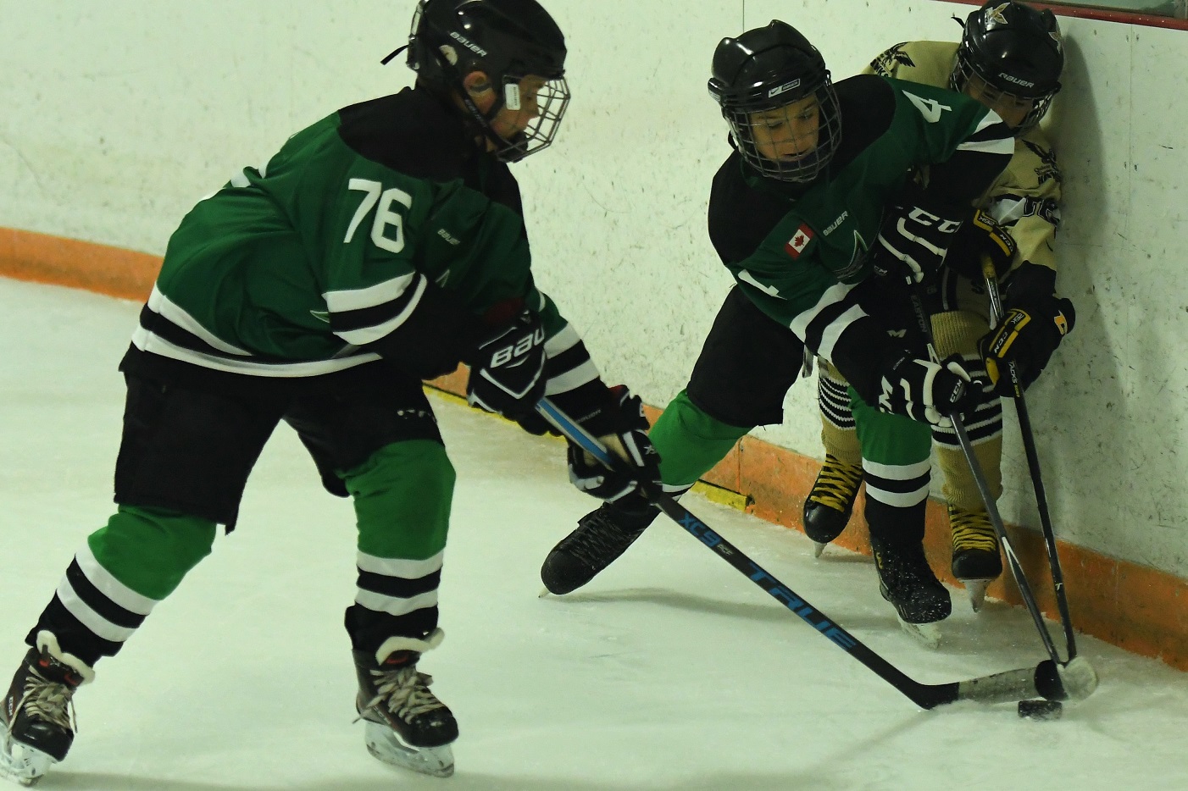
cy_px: 396
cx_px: 594
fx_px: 3860
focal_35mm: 117
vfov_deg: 11.7
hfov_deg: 17.5
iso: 3200
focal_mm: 78
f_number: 2.8
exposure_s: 1/1000
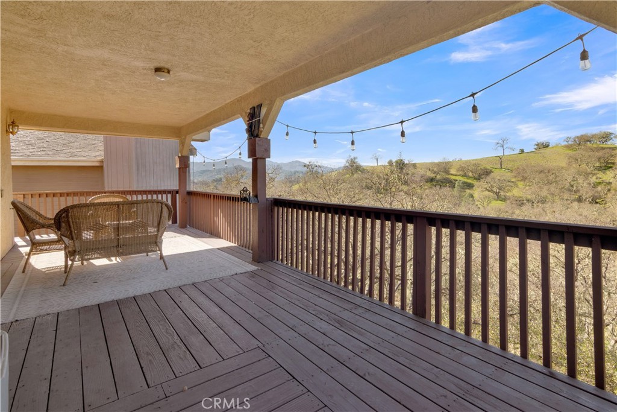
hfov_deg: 93.3
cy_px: 206
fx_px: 291
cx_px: 308
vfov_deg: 70.5
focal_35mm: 17
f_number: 8
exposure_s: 1/60
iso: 200
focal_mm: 17
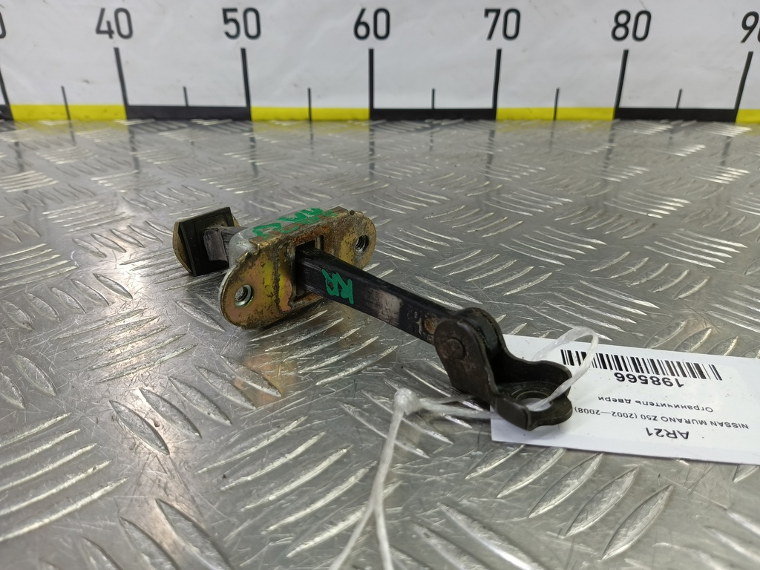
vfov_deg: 58.9
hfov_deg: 73.9
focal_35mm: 23
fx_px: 505
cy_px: 285
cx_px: 380
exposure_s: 1/50
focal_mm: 4.11
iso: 106
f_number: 1.6
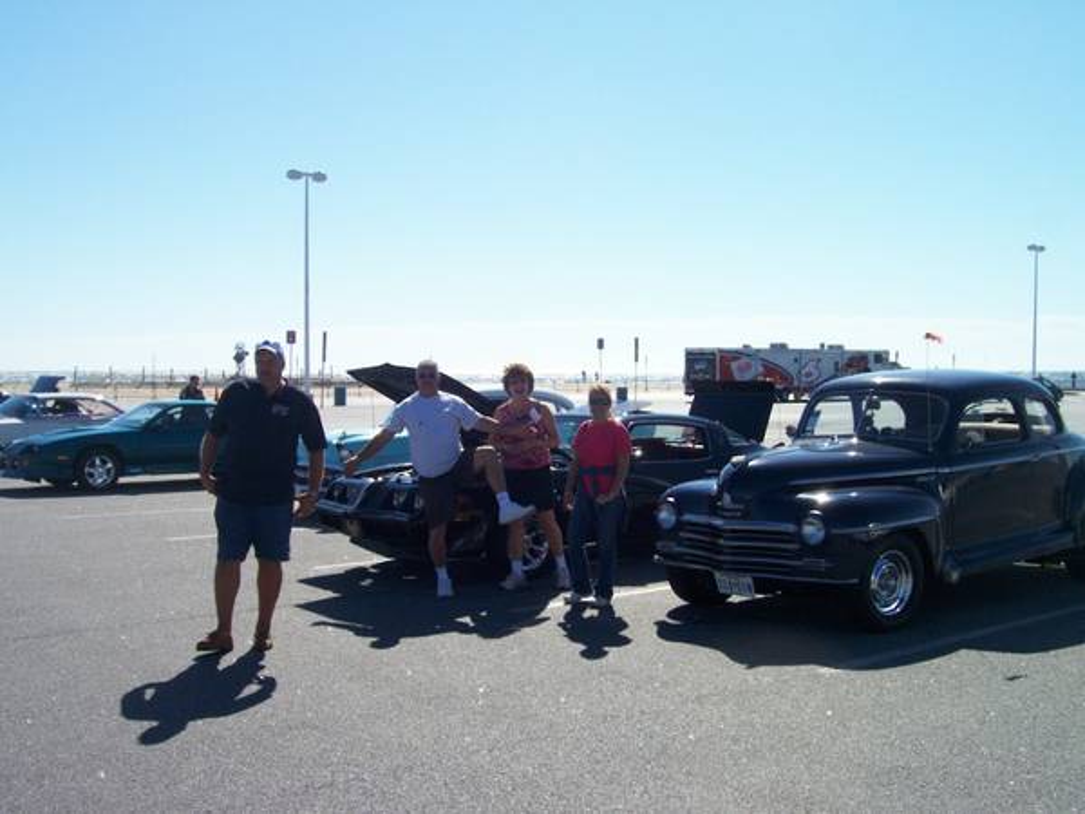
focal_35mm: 42
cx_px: 542
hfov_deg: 44.8
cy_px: 407
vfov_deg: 34.3
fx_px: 1316
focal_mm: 7
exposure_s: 1/526
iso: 80
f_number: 5.6
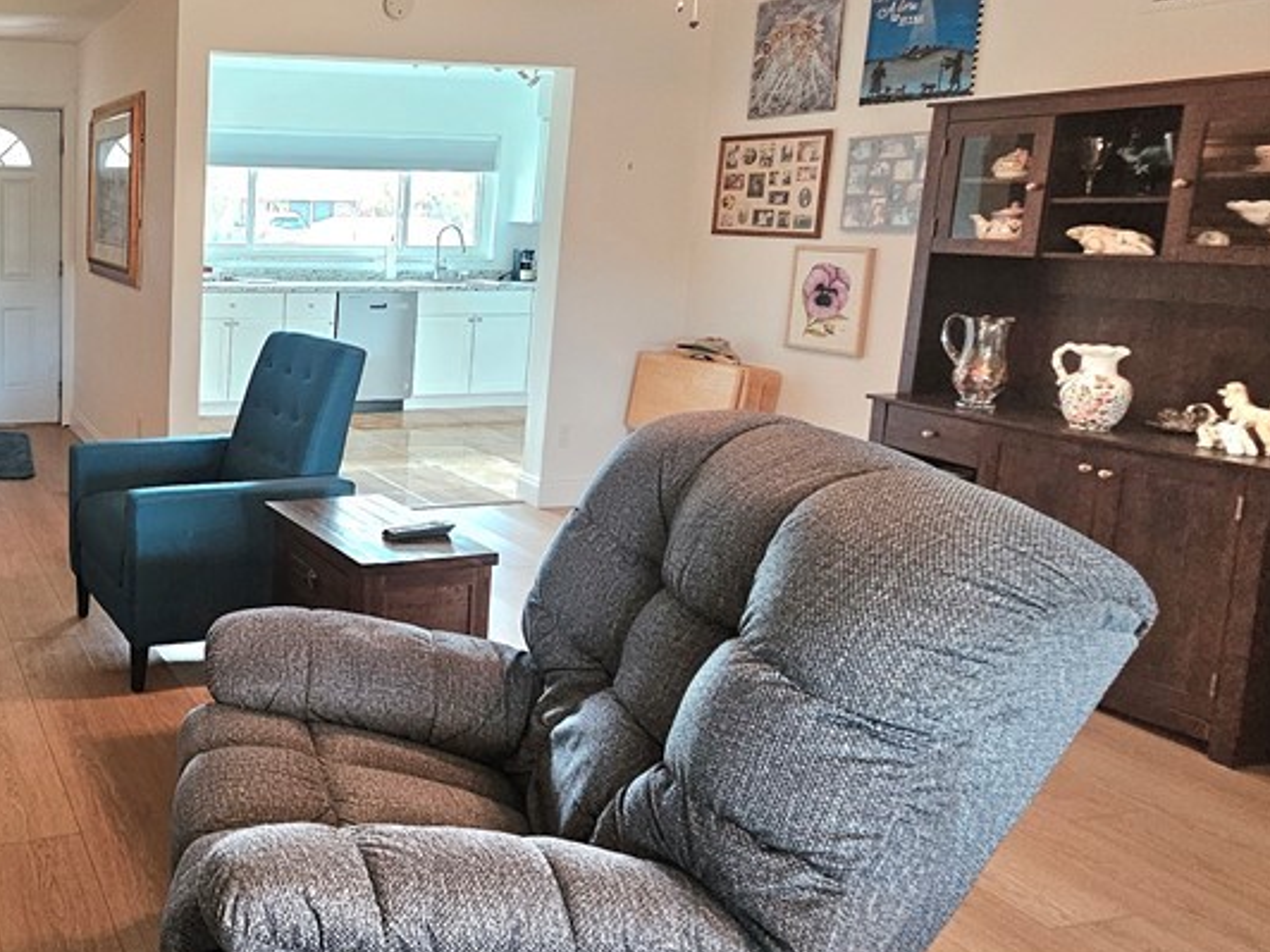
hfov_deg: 56.7
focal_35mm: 25
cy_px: 336
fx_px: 917
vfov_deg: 54.0
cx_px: 62
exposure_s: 1/60.2
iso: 400
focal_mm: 2.2
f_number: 2.2
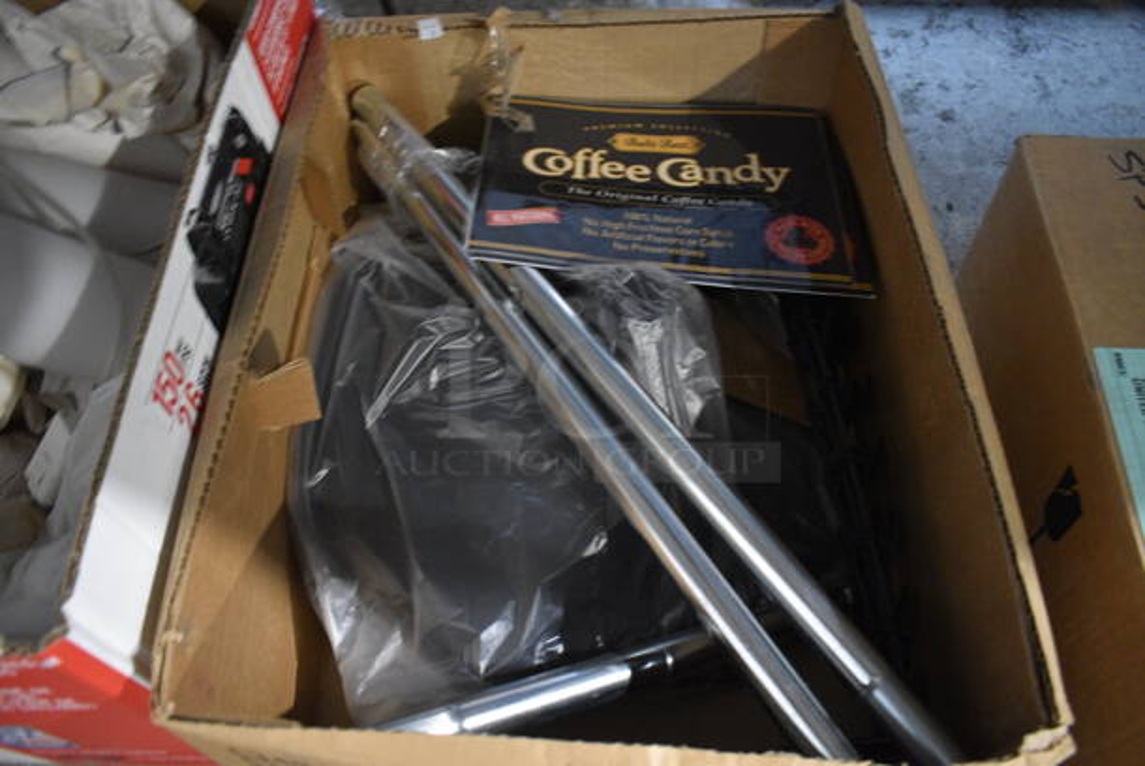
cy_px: 383
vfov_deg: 48.0
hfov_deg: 67.3
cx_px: 572
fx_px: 860
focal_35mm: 27
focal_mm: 18
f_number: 3.5
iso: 2800
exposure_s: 1/30
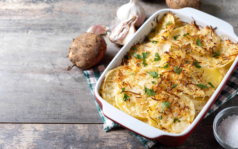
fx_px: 597
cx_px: 119
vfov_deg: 14.2
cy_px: 74
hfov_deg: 22.6
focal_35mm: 92
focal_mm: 60
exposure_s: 1/200
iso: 100
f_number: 4.5
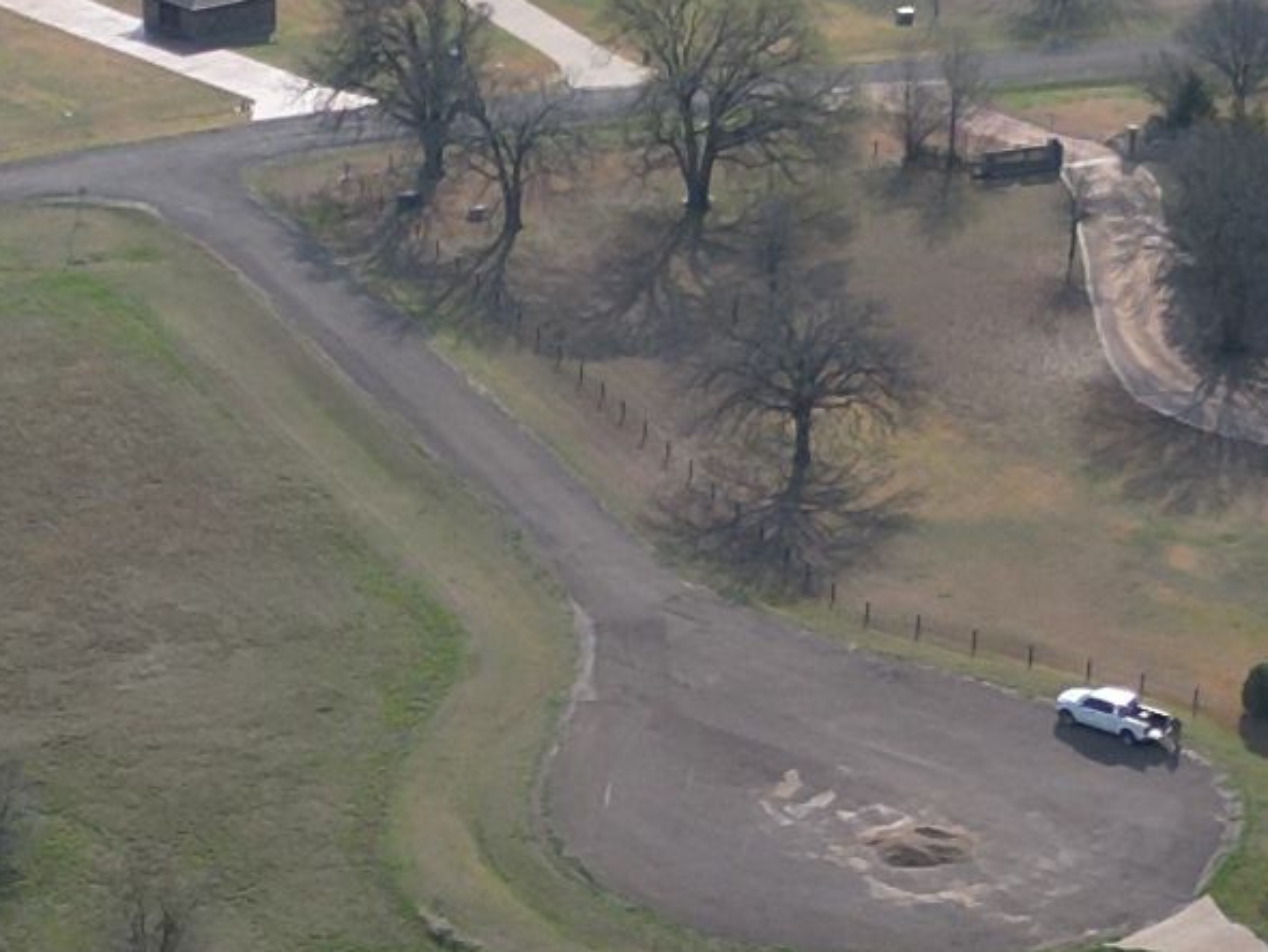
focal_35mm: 164
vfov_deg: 9.0
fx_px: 6010
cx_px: 574
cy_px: 701
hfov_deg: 12.0
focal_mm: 6.72
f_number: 1.7
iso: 110
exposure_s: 1/3000
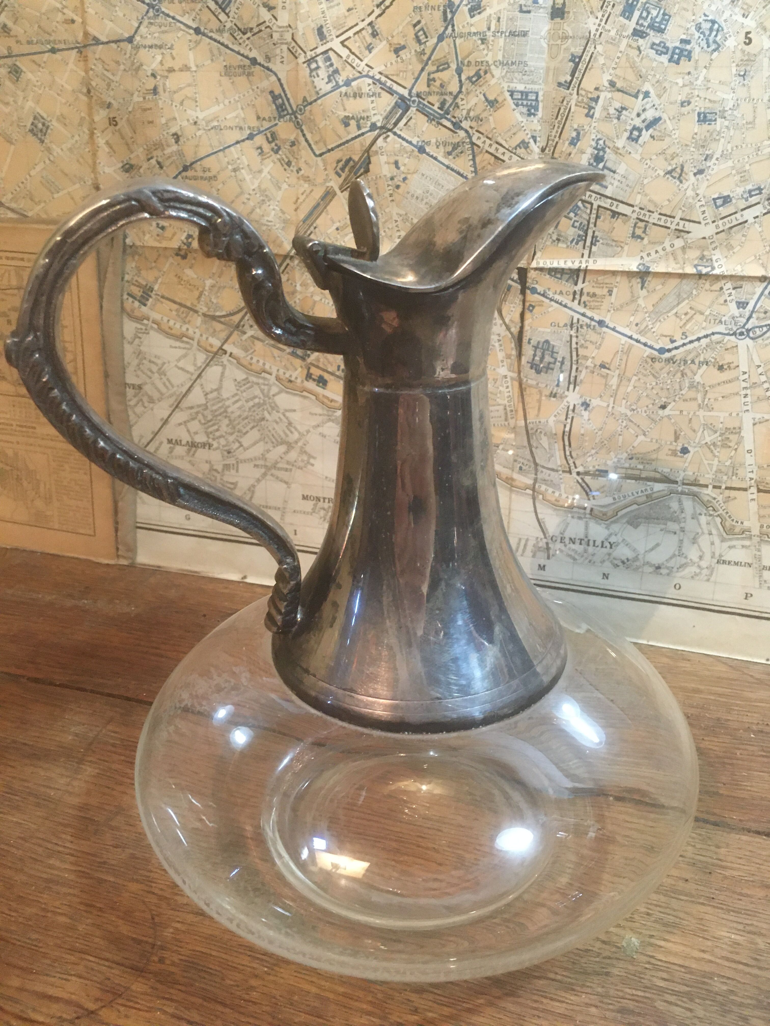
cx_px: 385
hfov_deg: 48.2
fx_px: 860
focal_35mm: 29
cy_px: 513
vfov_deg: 61.7
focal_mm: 4.15
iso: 200
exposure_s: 1/17
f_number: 2.2
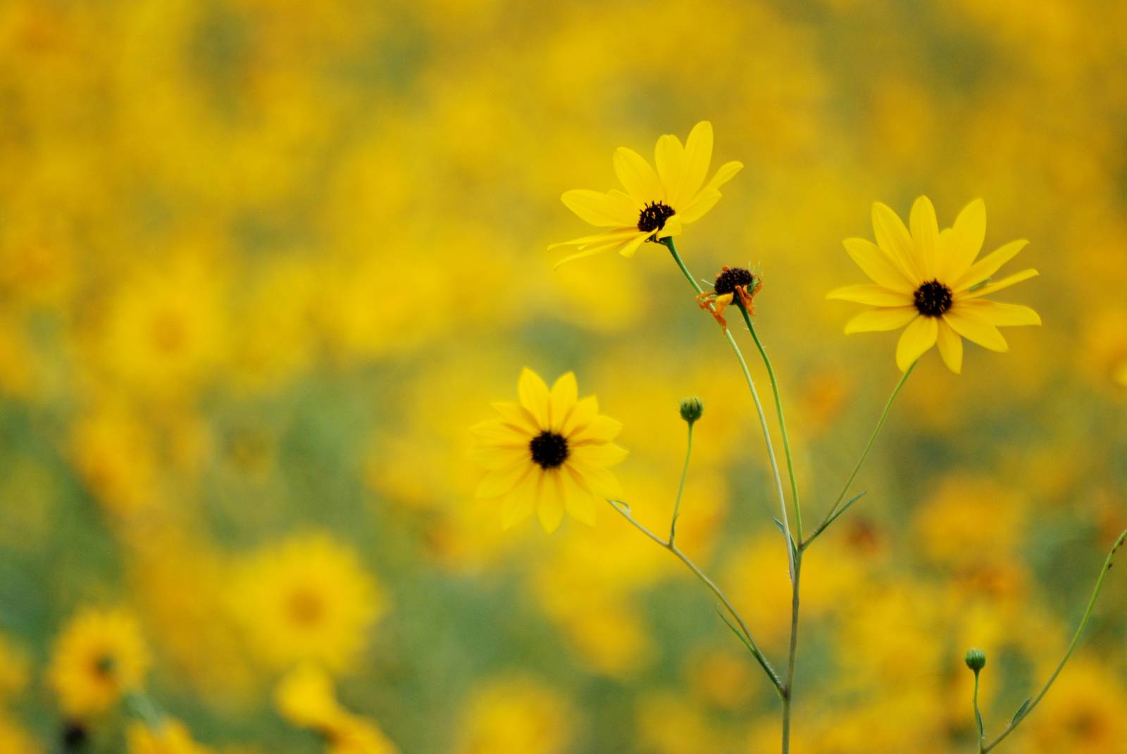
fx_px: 14104
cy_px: 377
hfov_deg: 4.6
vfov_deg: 3.1
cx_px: 564
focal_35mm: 450
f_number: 5.6
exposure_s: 1/400
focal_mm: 300
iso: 400
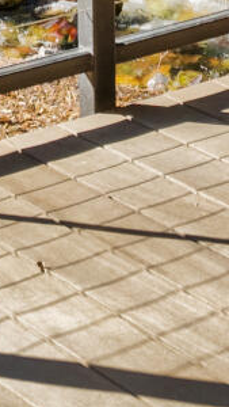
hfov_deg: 6.1
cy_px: -564
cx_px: 224
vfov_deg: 9.6
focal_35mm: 199
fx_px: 2146
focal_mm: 19
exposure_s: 1/40
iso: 125
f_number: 7.1
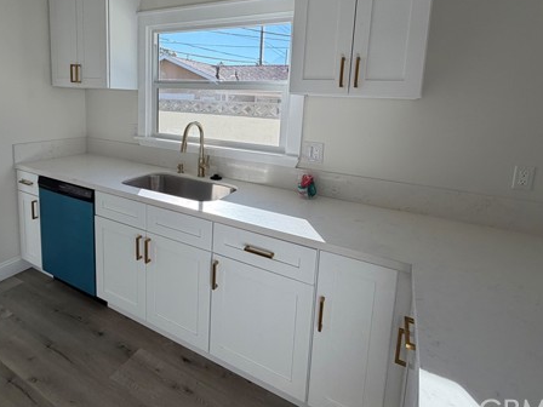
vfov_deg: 64.3
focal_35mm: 20
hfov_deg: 81.3
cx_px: 235
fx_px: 314
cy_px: 137
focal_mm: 2.22
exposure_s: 1/233
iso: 40
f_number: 2.2
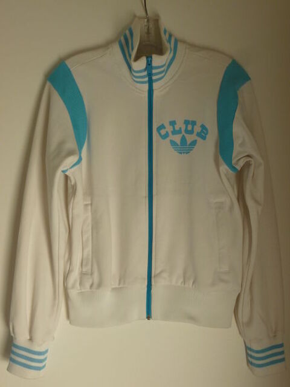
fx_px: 402
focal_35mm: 36
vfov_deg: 51.4
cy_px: 194
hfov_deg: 39.7
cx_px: 145
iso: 160
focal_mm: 6.5
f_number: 3.6
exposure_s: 1/60
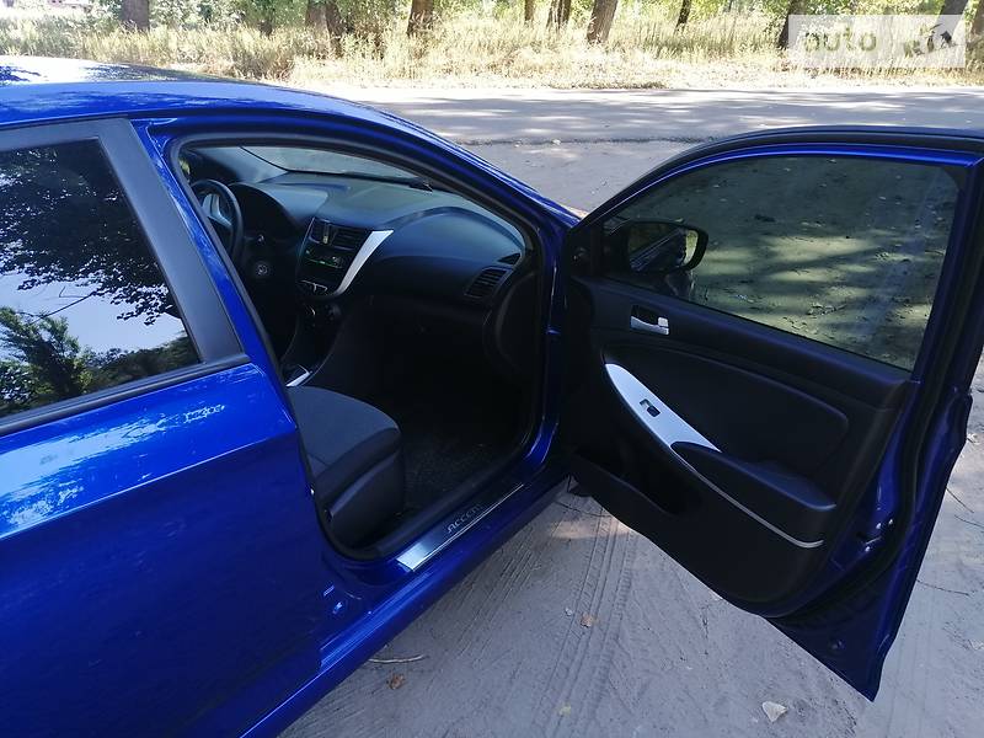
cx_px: 492
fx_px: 739
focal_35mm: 26
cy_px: 369
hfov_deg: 67.3
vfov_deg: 53.1
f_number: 2.2
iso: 64
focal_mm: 3.8
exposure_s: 1/100
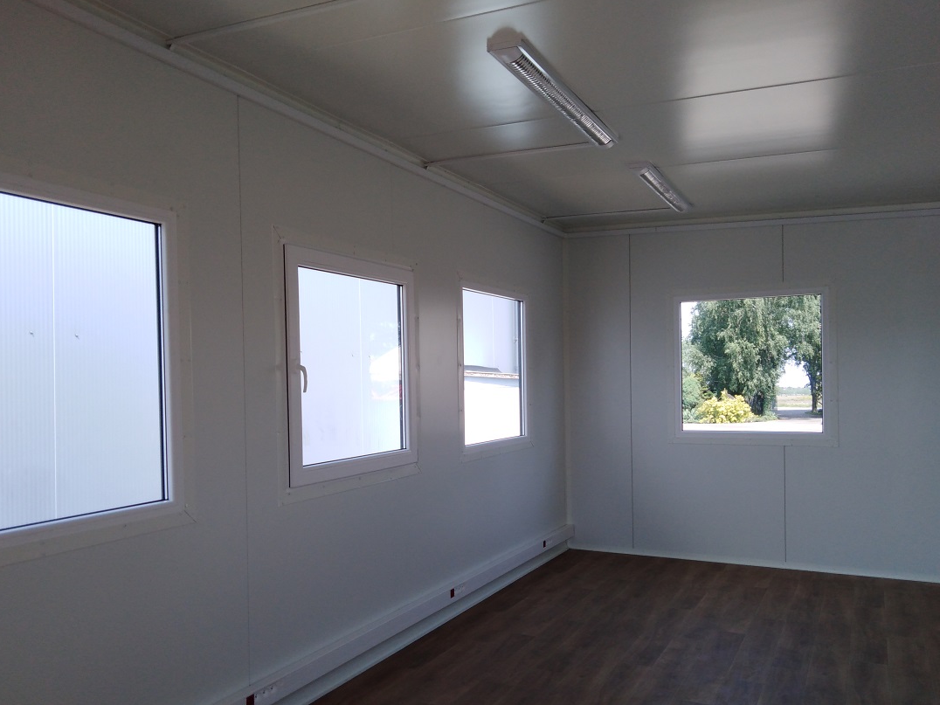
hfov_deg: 61.7
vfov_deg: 48.2
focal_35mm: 29
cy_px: 386
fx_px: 787
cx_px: 472
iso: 100
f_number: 2.2
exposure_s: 1/269
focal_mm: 3.46
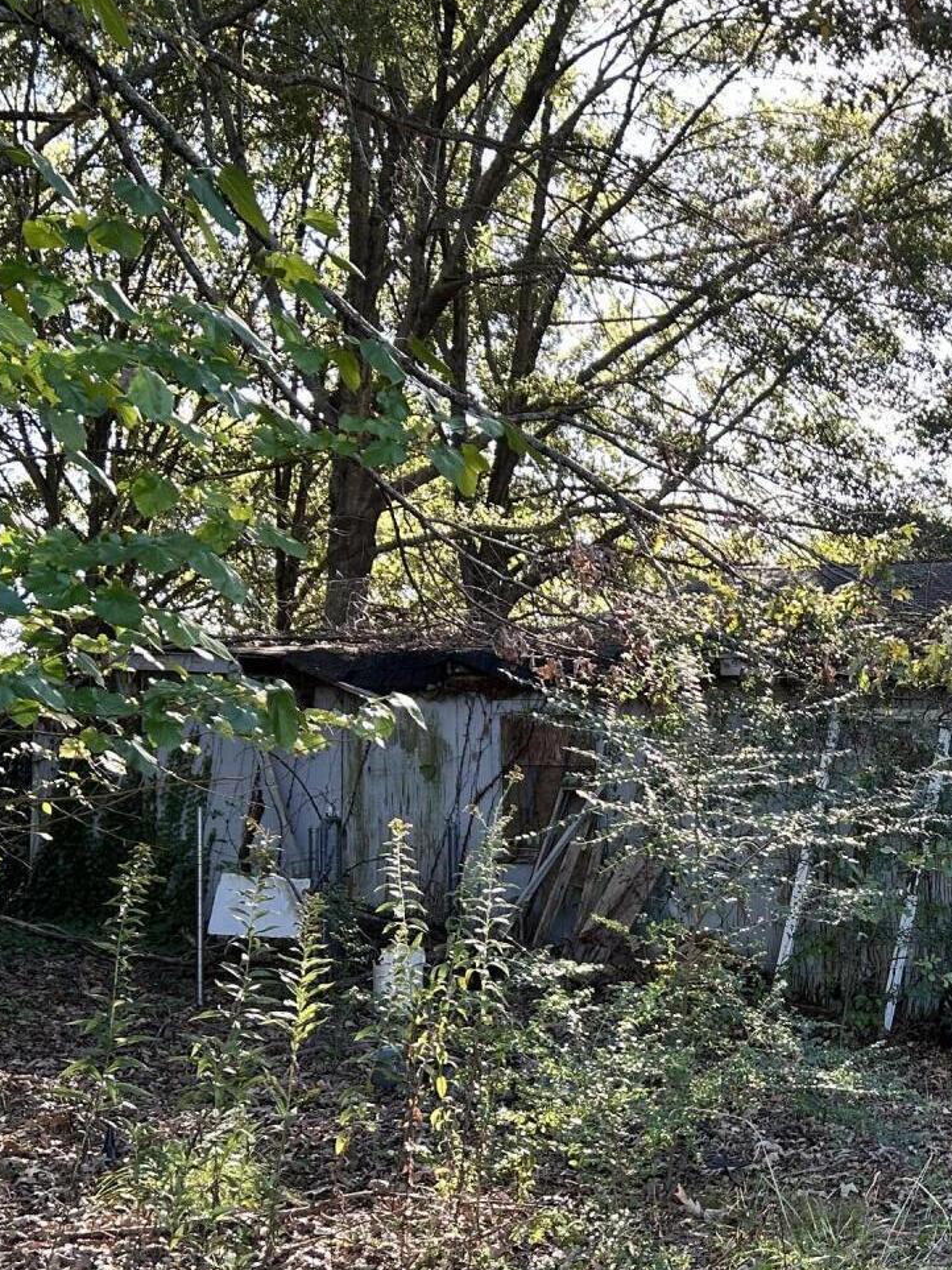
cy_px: 938
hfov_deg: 25.6
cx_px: 972
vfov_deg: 34.9
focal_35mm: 54
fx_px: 1981
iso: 50
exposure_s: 1/181
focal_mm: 5.7
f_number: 1.5
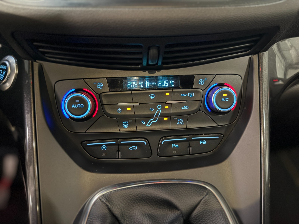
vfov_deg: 56.8
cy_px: 112
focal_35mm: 24
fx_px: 207
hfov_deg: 71.6
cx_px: 150
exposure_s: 1/13
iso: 1000
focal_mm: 6.76
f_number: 1.78
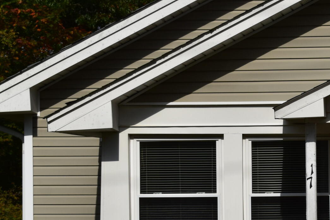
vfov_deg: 6.6
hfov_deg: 9.8
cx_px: 408
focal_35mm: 207
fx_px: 1898
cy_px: 225
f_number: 10
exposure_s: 1/1250
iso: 200
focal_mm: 48
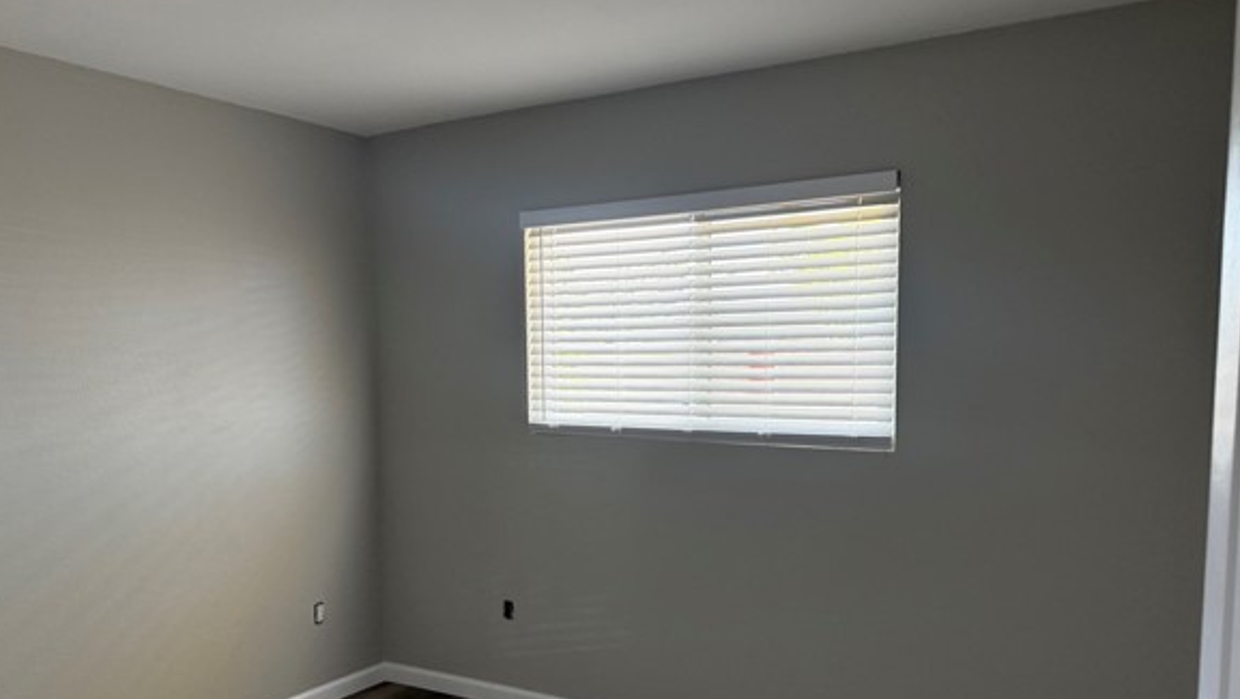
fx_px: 954
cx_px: 606
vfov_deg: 40.0
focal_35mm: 29
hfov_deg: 66.0
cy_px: 434
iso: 200
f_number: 1.78
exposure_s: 1/60
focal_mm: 6.76
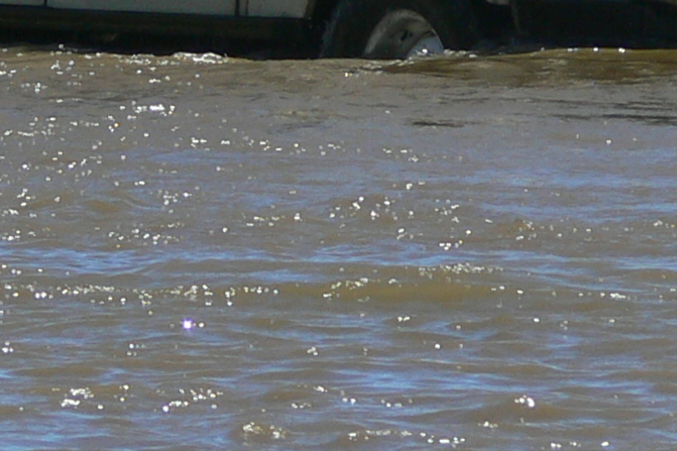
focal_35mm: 1232
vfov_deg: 1.1
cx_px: 404
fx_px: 23161
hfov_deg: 1.7
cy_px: -207
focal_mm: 51.6
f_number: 5.6
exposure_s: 1/320
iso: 80
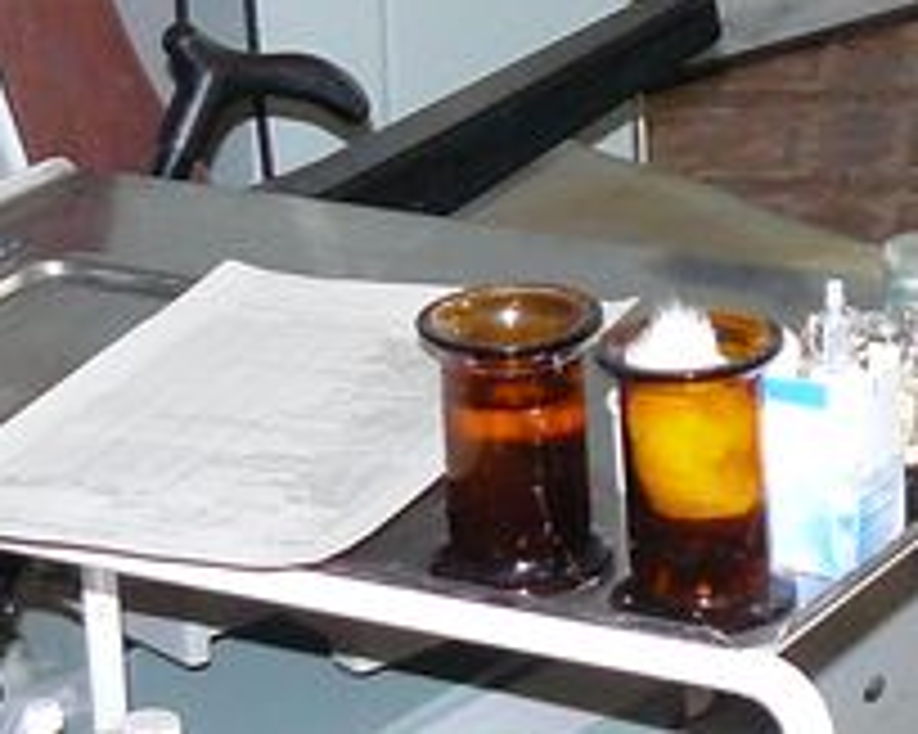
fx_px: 4209
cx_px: 1512
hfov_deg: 11.7
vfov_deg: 9.6
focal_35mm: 155
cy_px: -408
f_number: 2.8
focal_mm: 6
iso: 250
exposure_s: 1/30
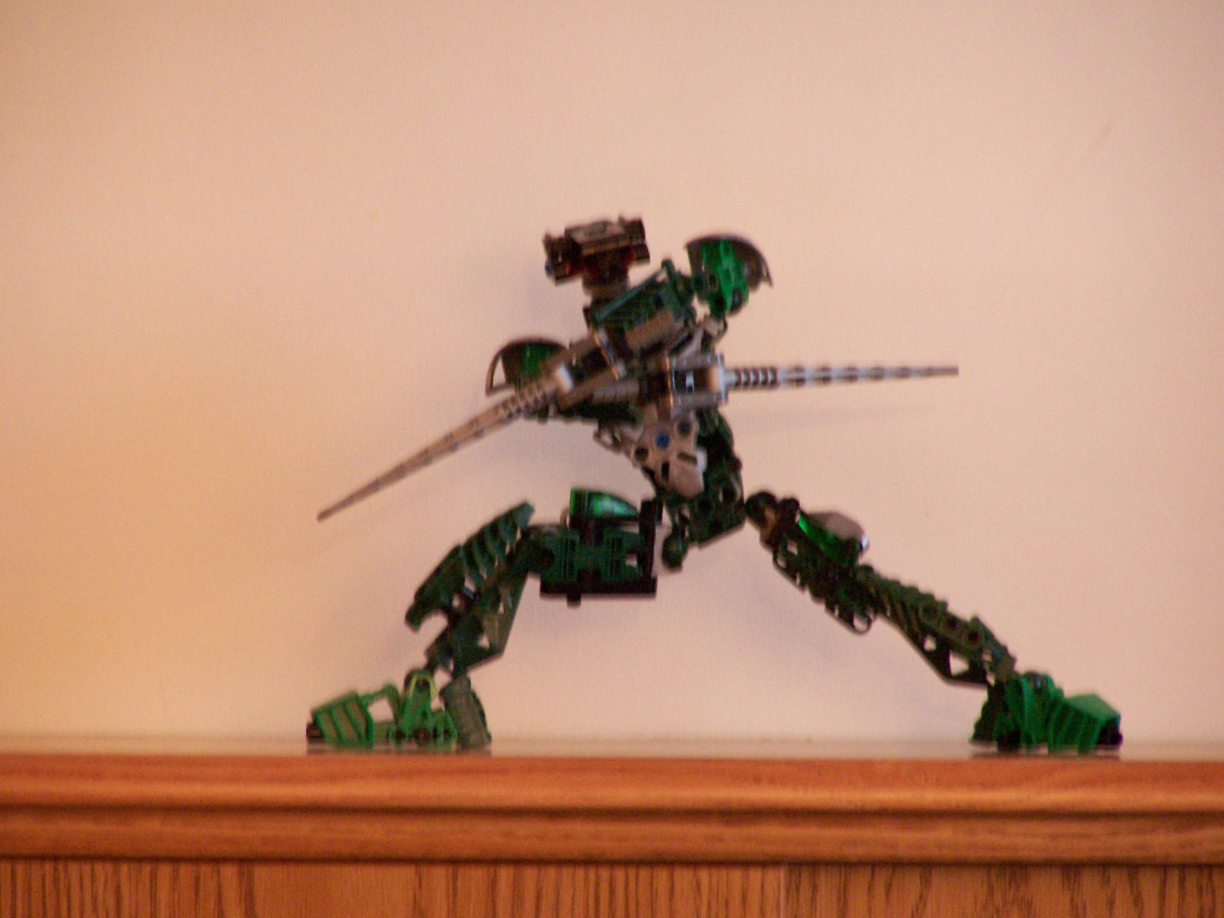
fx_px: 13437
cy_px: 459
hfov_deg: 5.2
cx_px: 612
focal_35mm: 380
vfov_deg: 3.9
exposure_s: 1/2
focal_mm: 63
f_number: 3.7
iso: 400
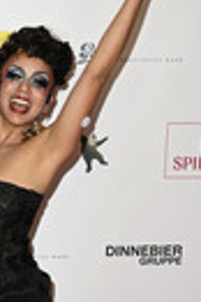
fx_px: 898
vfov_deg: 18.8
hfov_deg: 12.3
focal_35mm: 107
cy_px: 270
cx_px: -76
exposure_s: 1/250
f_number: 5.6
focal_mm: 35
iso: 640
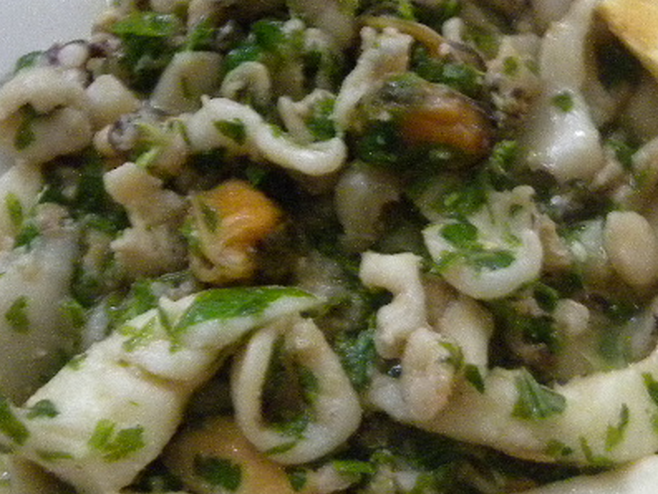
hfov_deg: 28.5
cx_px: 509
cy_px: 340
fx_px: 1274
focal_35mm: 67
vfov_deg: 21.8
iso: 568
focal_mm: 4.6
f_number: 2.8
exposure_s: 1/9.6
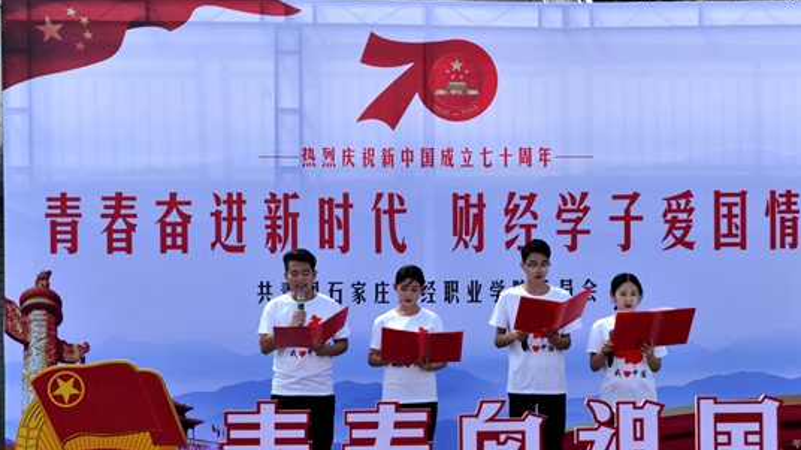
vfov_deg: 16.3
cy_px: 268
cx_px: 399
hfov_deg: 28.6
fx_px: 1571
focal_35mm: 74
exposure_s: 1/2000
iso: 250
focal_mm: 70
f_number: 5.6
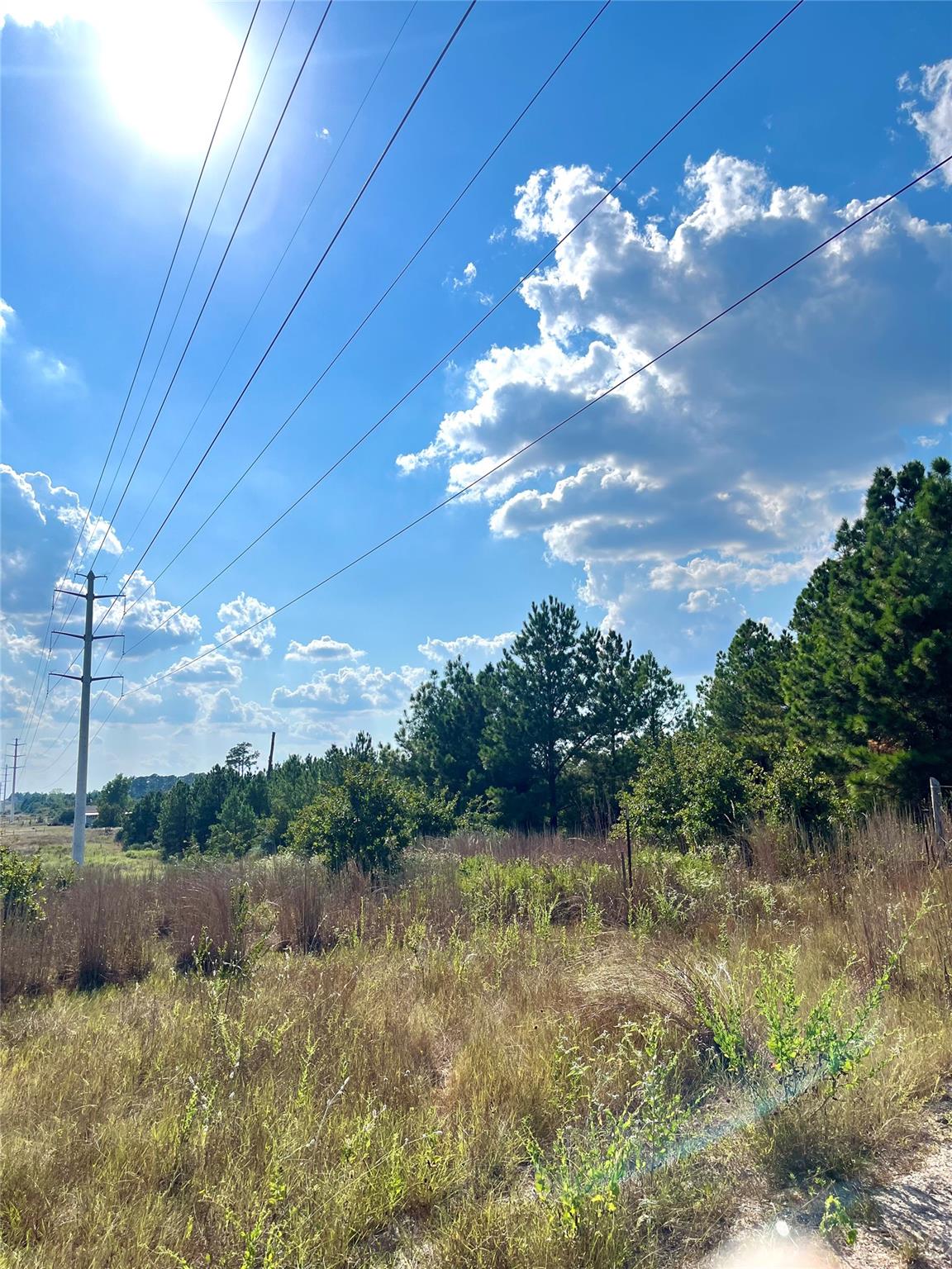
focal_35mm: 26
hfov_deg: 53.1
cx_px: 476
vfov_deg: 67.3
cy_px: 634
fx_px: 953
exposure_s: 1/6897
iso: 50
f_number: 1.6
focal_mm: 5.1
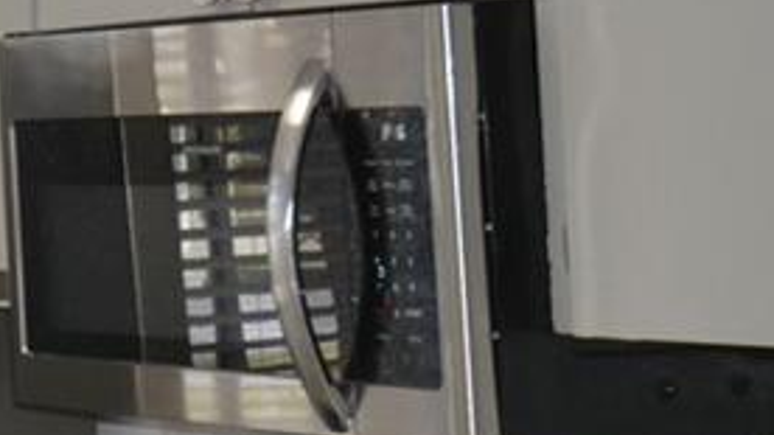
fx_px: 3181
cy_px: -93
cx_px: -816
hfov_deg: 12.2
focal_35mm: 155
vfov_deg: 7.7
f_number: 4.2
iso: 320
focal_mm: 17
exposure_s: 1/125
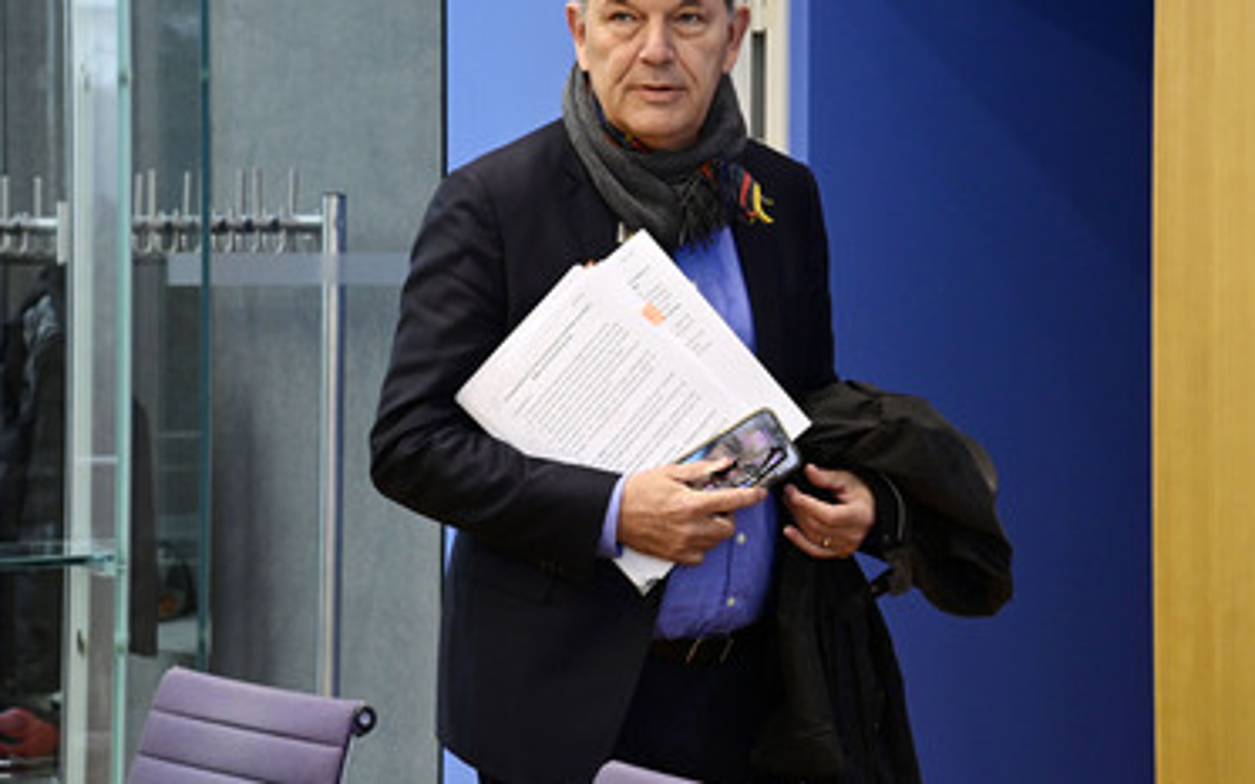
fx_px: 3283
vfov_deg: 13.6
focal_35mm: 96
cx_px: 675
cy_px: 313
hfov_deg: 21.6
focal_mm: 78
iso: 5000
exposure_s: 1/400
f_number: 6.3
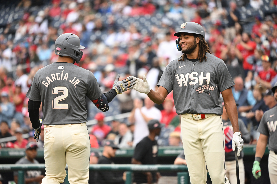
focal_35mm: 290
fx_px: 2231
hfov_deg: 7.1
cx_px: 138
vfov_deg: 4.7
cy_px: 92
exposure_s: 1/4000
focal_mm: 290
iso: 3200
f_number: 4
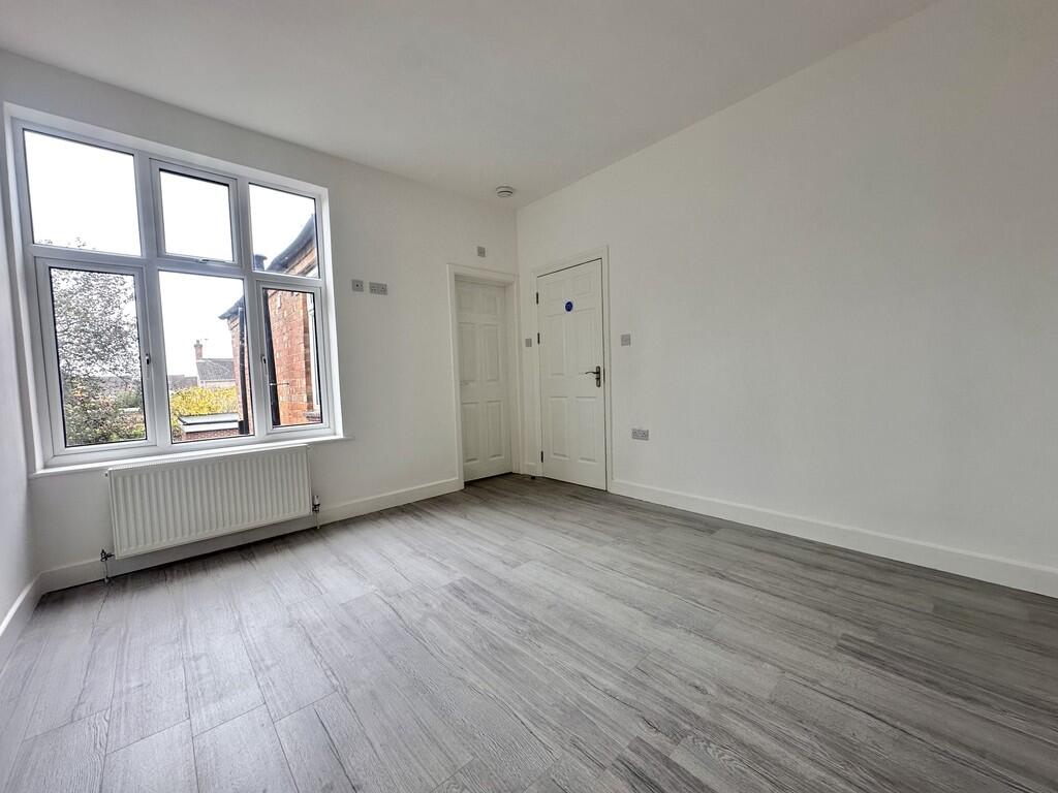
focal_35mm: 14
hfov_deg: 102.1
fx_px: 428
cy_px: 396
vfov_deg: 85.7
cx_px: 529
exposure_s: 1/99
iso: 80
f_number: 2.2
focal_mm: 2.22
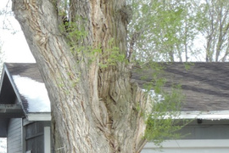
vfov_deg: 8.7
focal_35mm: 158
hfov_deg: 12.6
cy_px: 128
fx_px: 1005
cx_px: -63
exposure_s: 1/60
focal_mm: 7.1
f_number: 8.3
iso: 80
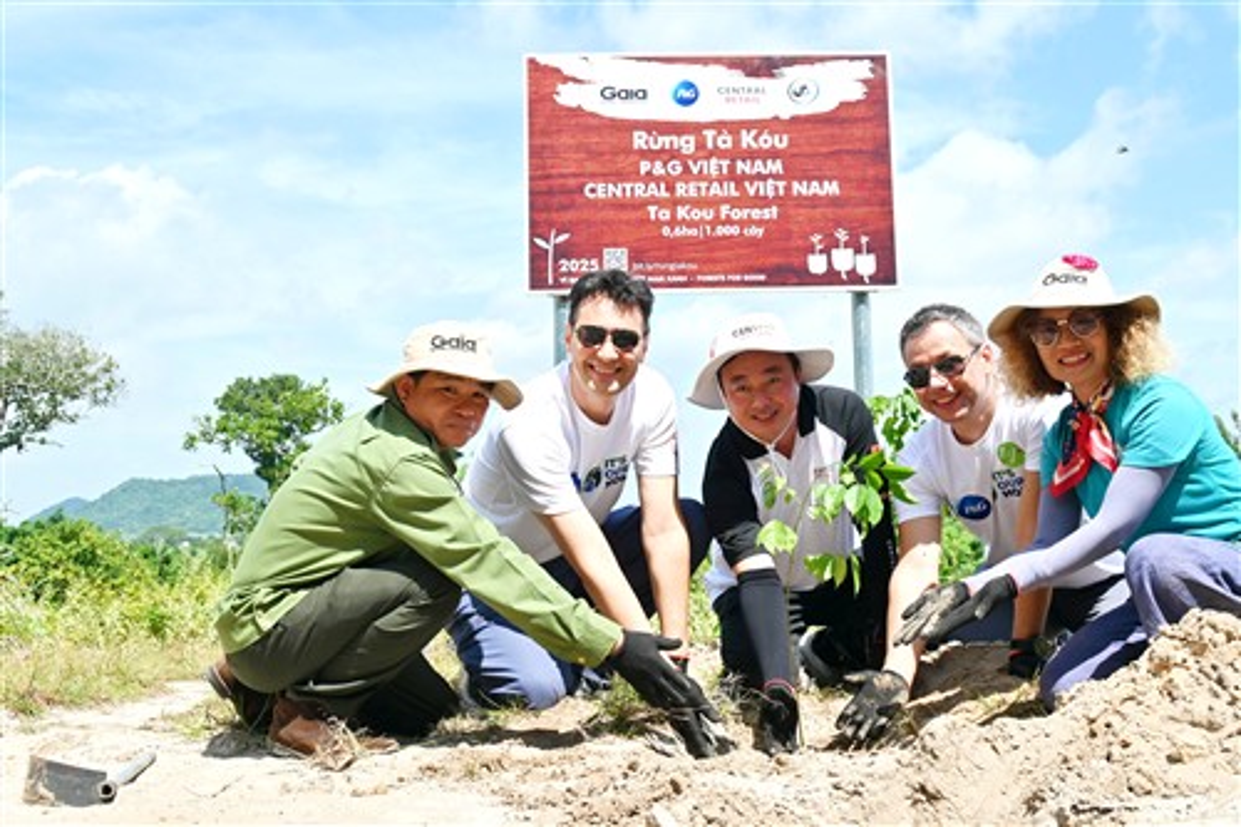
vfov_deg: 32.4
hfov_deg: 47.2
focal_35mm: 41
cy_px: 414
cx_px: 620
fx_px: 1421
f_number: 7.1
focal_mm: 27.5
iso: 100
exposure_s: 1/400
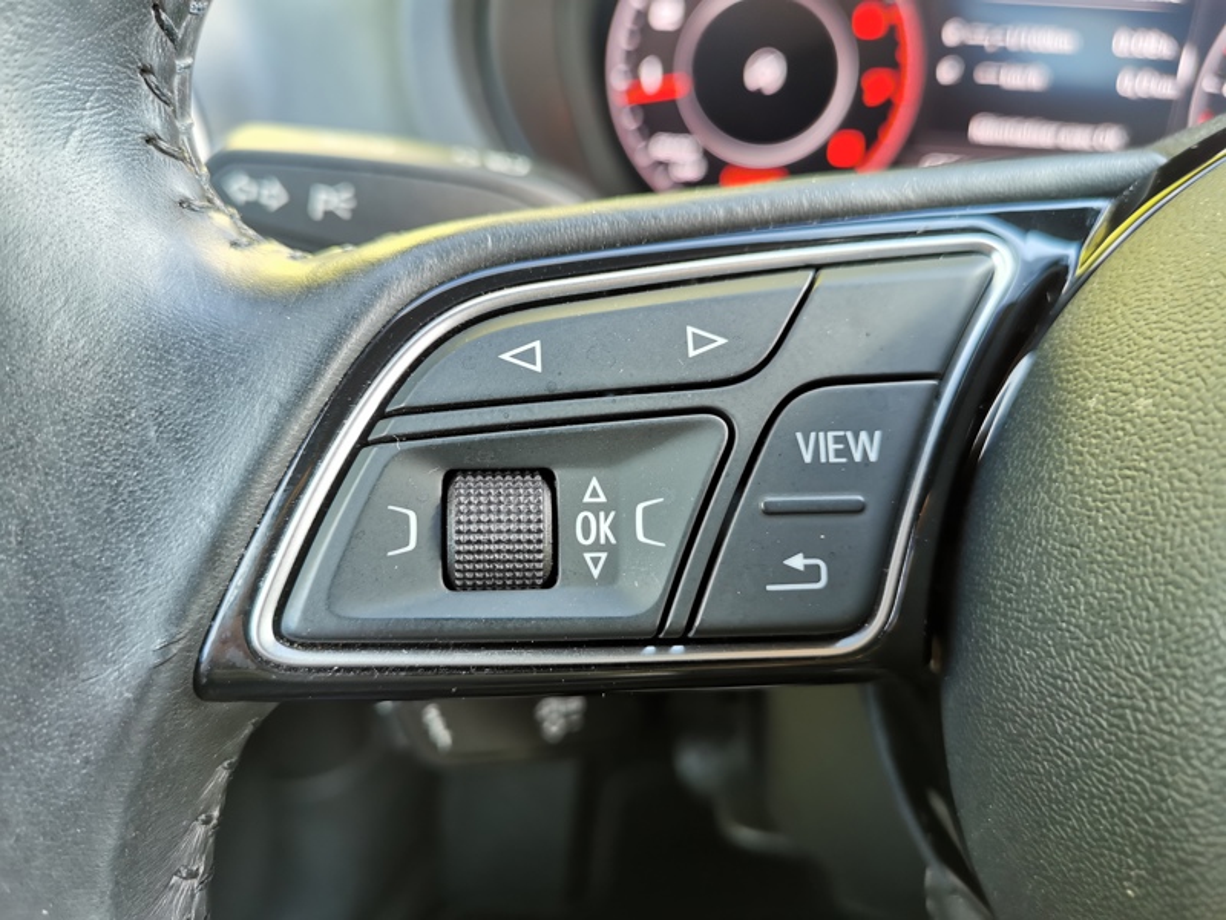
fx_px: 956
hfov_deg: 65.3
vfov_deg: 51.4
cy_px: 460
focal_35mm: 27
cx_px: 613
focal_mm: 5.58
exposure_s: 1/100
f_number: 1.8
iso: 125
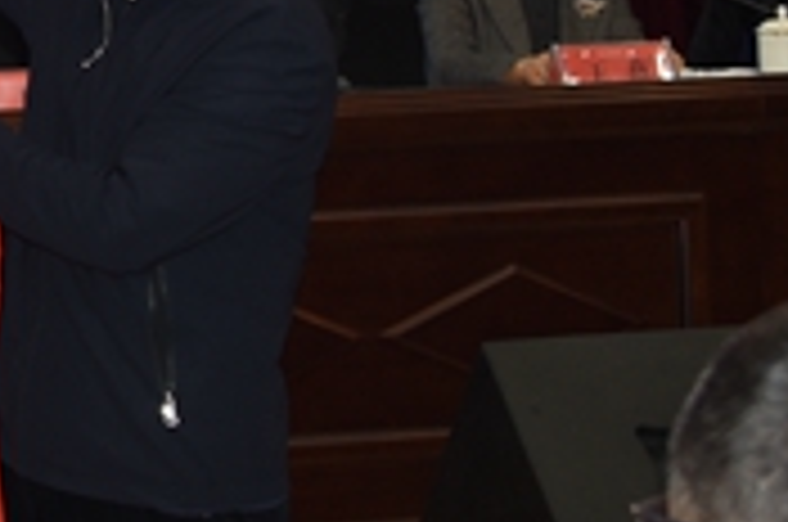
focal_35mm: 165
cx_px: -594
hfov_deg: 11.6
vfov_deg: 8.2
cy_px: -61
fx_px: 3605
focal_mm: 36
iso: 500
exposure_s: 1/200
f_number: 4.5
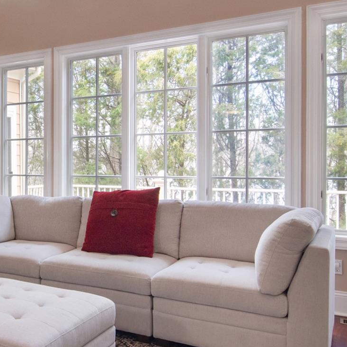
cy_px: 156
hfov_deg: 37.6
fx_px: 444
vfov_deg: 42.6
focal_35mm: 39
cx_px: -7
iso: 640
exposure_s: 1/40
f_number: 8
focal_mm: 11
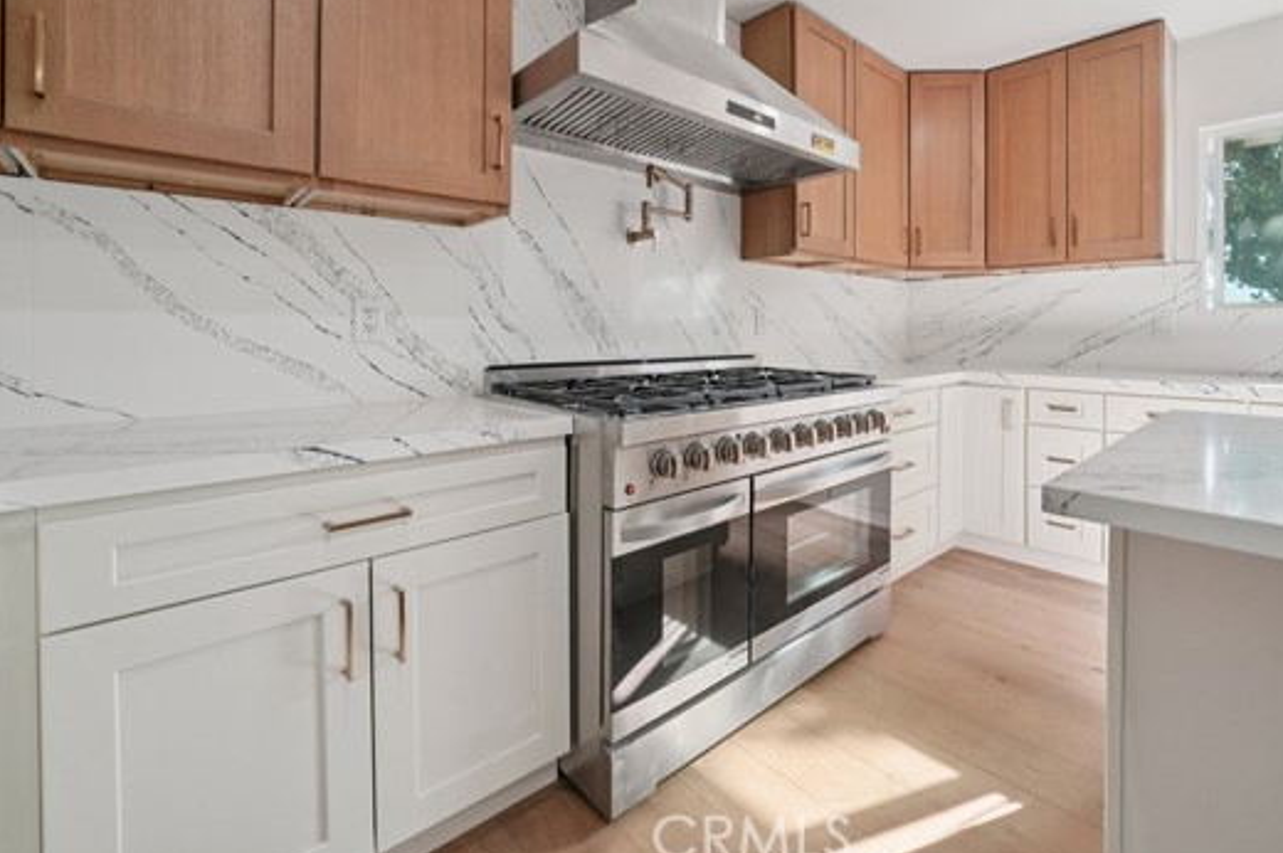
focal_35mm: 16
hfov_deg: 96.5
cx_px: 706
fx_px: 570
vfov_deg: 73.0
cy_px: 348
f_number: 8
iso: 400
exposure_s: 1/25
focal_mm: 13
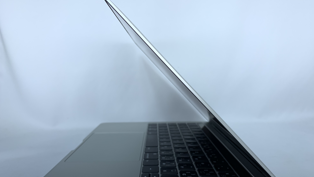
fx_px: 241
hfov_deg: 66.1
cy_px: 104
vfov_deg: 40.1
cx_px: 154
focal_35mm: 29
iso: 25
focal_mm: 4.25
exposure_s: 1/405
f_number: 1.8
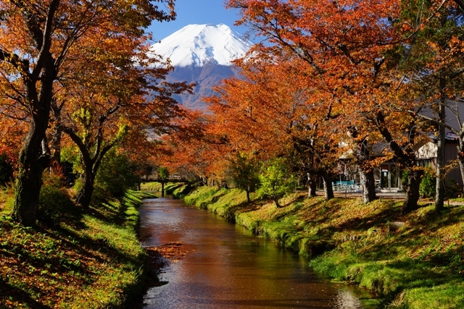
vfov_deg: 22.6
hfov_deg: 33.4
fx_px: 773
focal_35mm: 60
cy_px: 154
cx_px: 232
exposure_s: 1/100
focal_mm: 60
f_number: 7.1
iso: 100
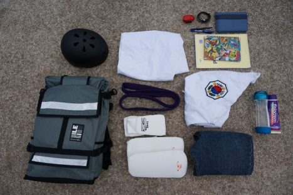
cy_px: 98
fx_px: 195
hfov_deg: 73.8
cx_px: 146
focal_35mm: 24
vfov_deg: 53.0
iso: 100
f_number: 4.5
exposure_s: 1/60
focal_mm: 16
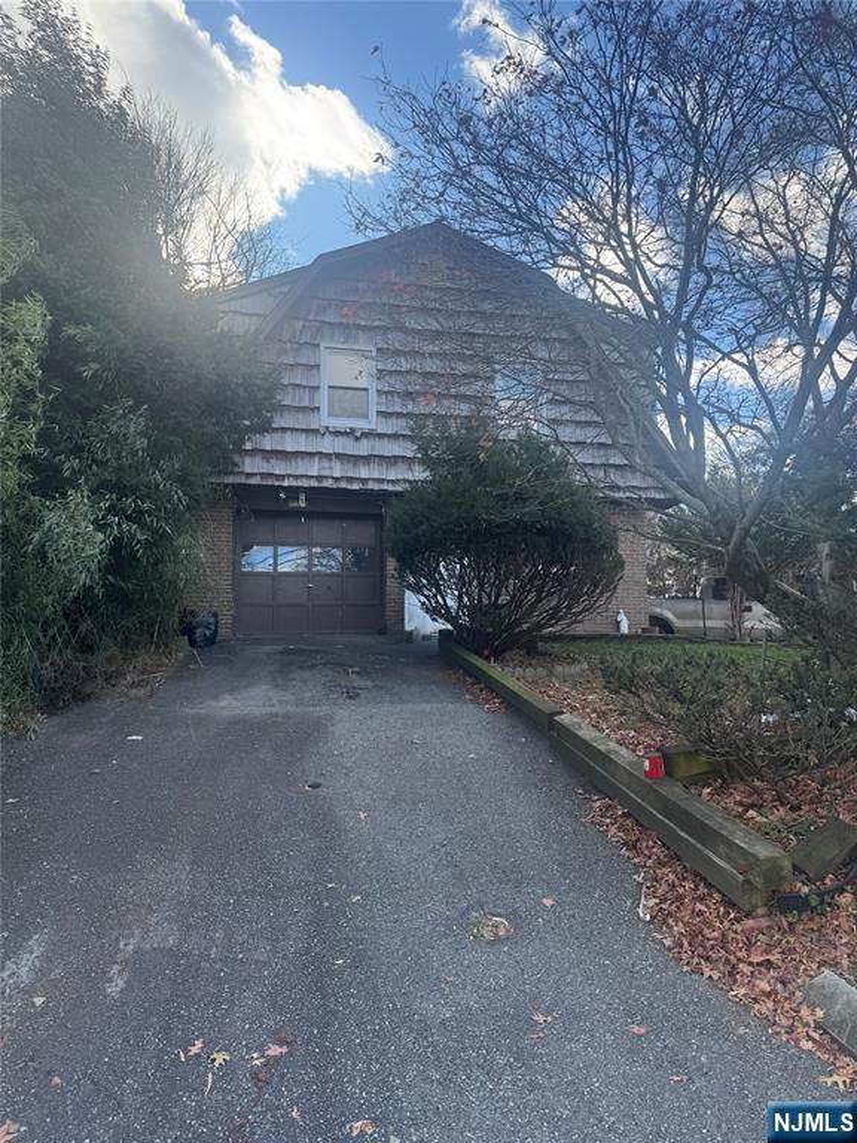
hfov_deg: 56.8
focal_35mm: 24
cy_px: 572
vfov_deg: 71.6
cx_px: 428
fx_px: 792
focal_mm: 6.76
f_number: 1.78
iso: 80
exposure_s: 1/756
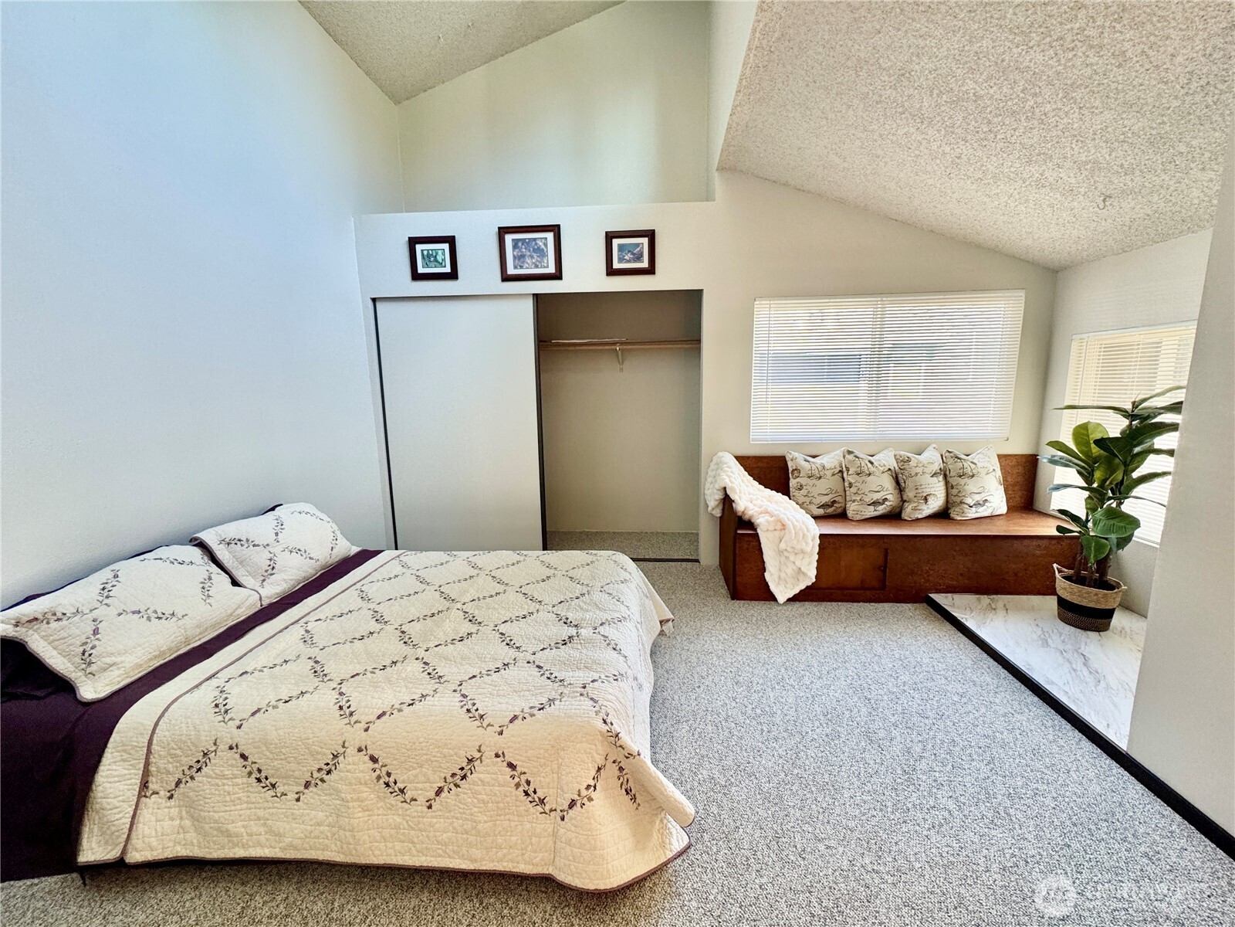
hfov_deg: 102.1
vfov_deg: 85.7
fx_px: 499
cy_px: 464
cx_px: 618
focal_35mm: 14
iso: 200
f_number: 2.2
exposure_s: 1/60
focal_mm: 2.22
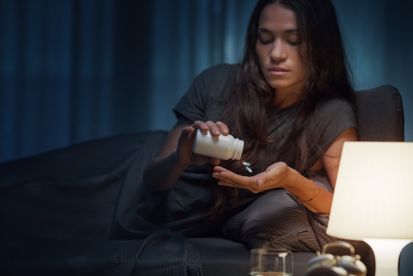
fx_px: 975
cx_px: 206
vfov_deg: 16.1
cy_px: 138
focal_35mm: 85
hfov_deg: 23.9
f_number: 2.8
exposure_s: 1/60
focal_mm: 85
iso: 100
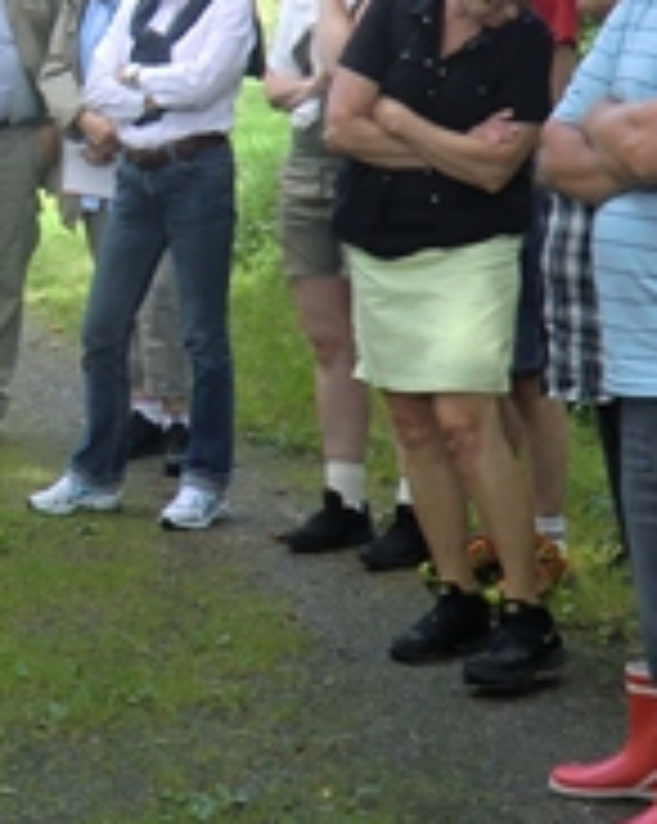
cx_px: -36
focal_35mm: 116
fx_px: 2824
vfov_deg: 16.5
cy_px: 243
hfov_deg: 13.1
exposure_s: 1/60
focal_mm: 6.1
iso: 80
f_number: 3.6
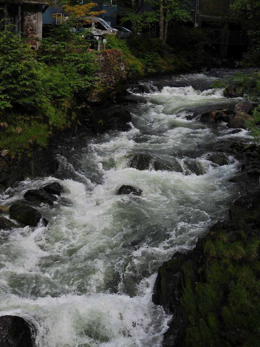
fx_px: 551
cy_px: 174
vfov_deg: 34.9
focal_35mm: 55
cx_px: 130
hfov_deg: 26.6
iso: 100
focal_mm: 9.8
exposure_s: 1/1600
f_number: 3.5
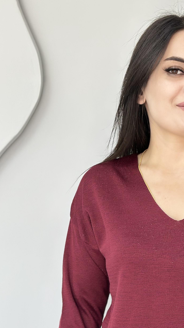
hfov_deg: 13.8
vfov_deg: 24.4
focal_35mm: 86
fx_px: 746
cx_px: 187
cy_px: 248
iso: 125
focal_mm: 6.86
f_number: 1.78
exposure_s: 1/100
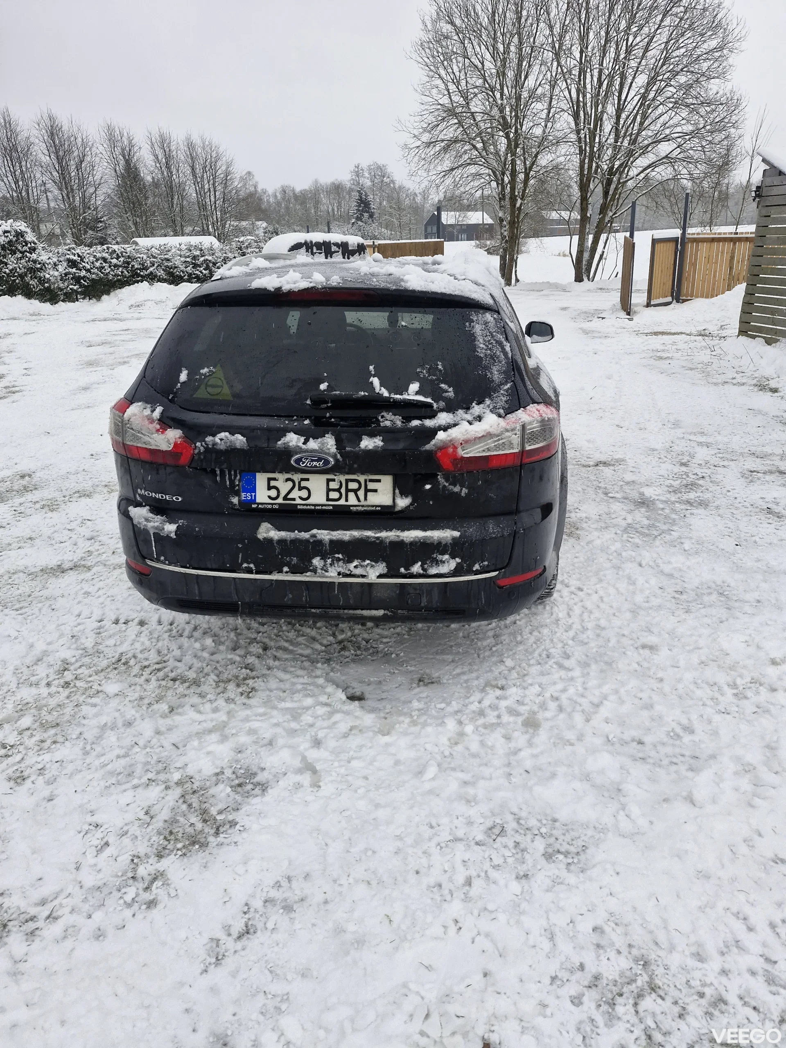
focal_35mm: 23
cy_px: 524
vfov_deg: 73.9
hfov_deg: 58.9
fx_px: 696
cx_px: 393
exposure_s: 1/180
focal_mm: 5.54
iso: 50
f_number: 1.8
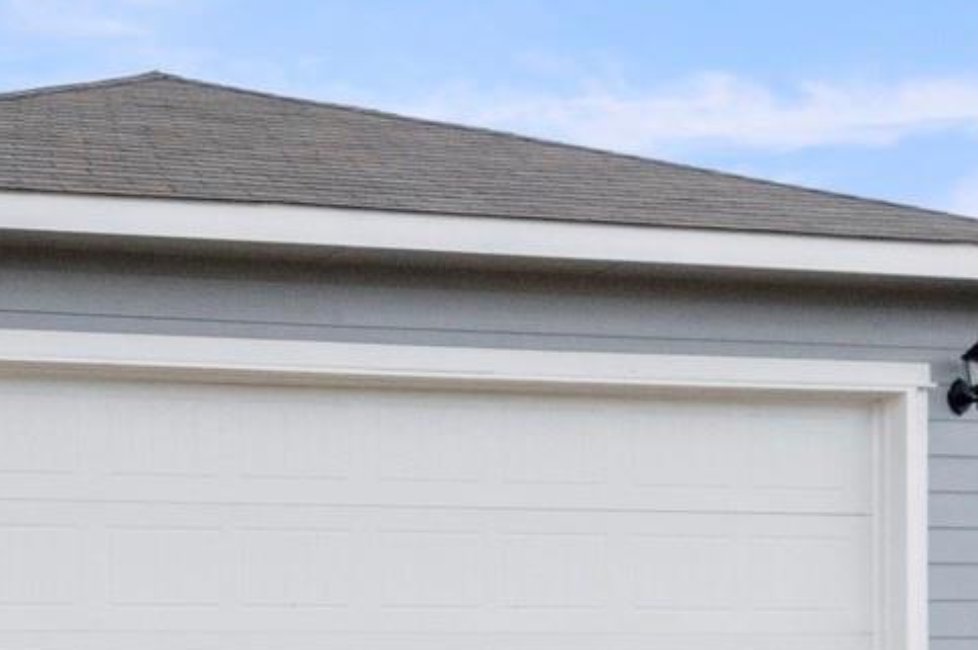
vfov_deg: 11.2
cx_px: -50
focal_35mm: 121
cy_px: 589
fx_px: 3284
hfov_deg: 16.5
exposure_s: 1/1600
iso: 400
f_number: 8
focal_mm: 24
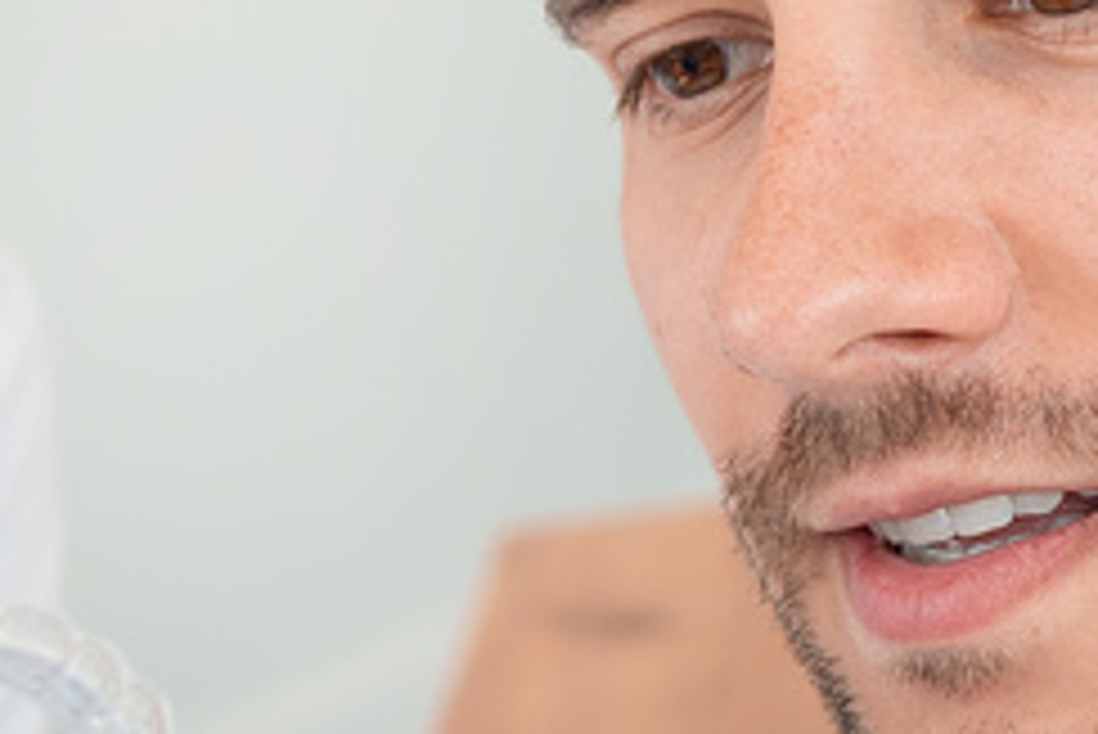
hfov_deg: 9.1
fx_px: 6897
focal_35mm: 226
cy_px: 344
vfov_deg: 6.1
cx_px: 315
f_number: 4
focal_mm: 46
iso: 200
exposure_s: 1/200
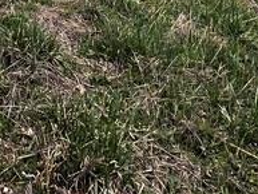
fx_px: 515
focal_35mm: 69
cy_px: -244
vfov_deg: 15.0
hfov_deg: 26.6
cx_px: -1
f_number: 1.8
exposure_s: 1/1340
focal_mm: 1.57
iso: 32
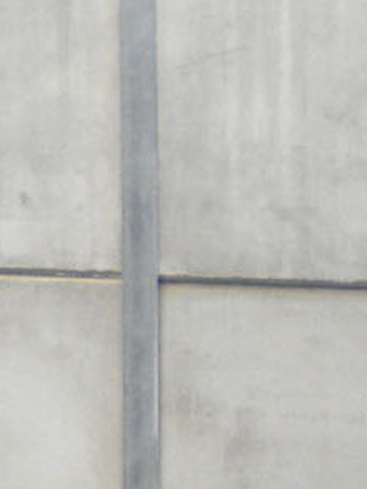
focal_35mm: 203
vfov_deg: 9.7
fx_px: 2868
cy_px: 313
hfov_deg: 7.0
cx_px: -475
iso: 113
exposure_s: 1/207
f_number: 3.1
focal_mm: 6.3
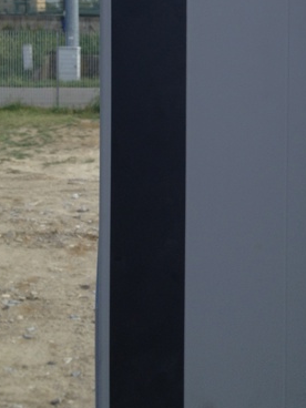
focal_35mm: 66
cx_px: 263
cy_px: 72
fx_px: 778
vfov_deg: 28.6
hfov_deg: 21.8
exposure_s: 1/736
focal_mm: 4.28
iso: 50
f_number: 2.4
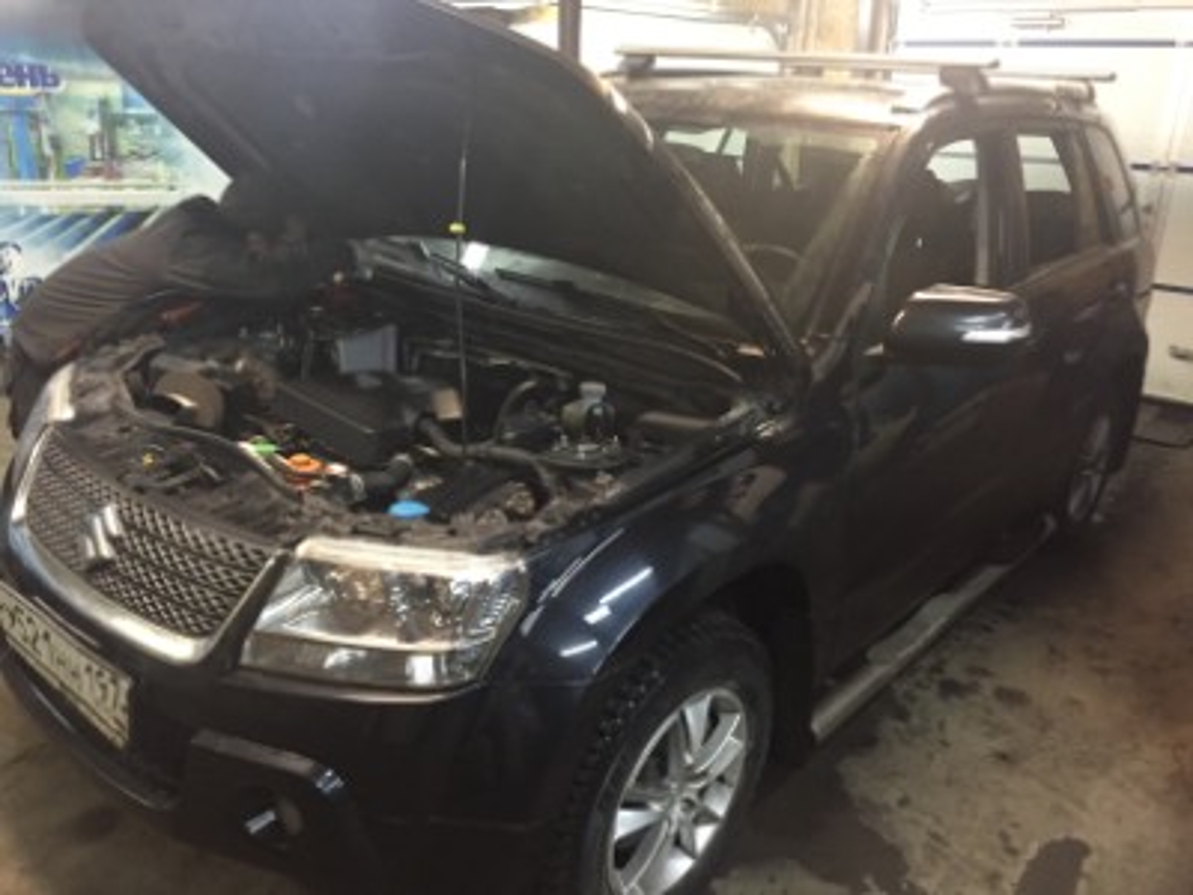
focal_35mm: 29
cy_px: 448
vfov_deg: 48.2
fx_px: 999
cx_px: 596
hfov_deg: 61.7
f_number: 2.2
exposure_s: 1/17
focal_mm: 4.15
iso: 250
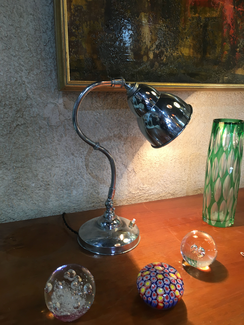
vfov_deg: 61.7
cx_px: 122
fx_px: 273
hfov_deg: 48.2
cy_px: 162
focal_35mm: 29
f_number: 2.2
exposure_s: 1/33
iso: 64
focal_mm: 4.15
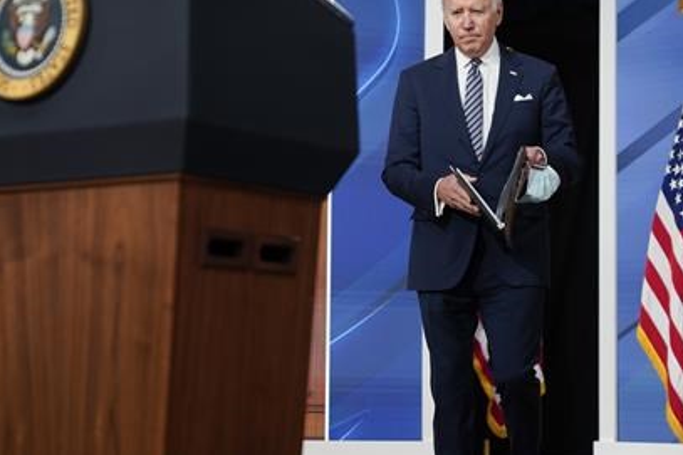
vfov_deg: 12.8
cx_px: 344
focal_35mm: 107
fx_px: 2029
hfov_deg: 19.1
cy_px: 249
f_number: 2.8
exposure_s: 1/200
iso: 1000
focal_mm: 67
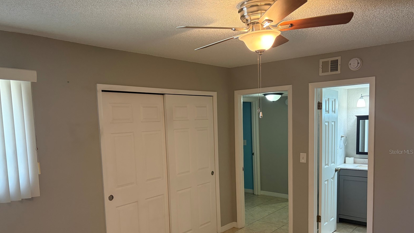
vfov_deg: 39.8
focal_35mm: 29
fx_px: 318
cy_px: 152
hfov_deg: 66.1
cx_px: 202
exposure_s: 1/60
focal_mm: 5.96
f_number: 1.6
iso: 250
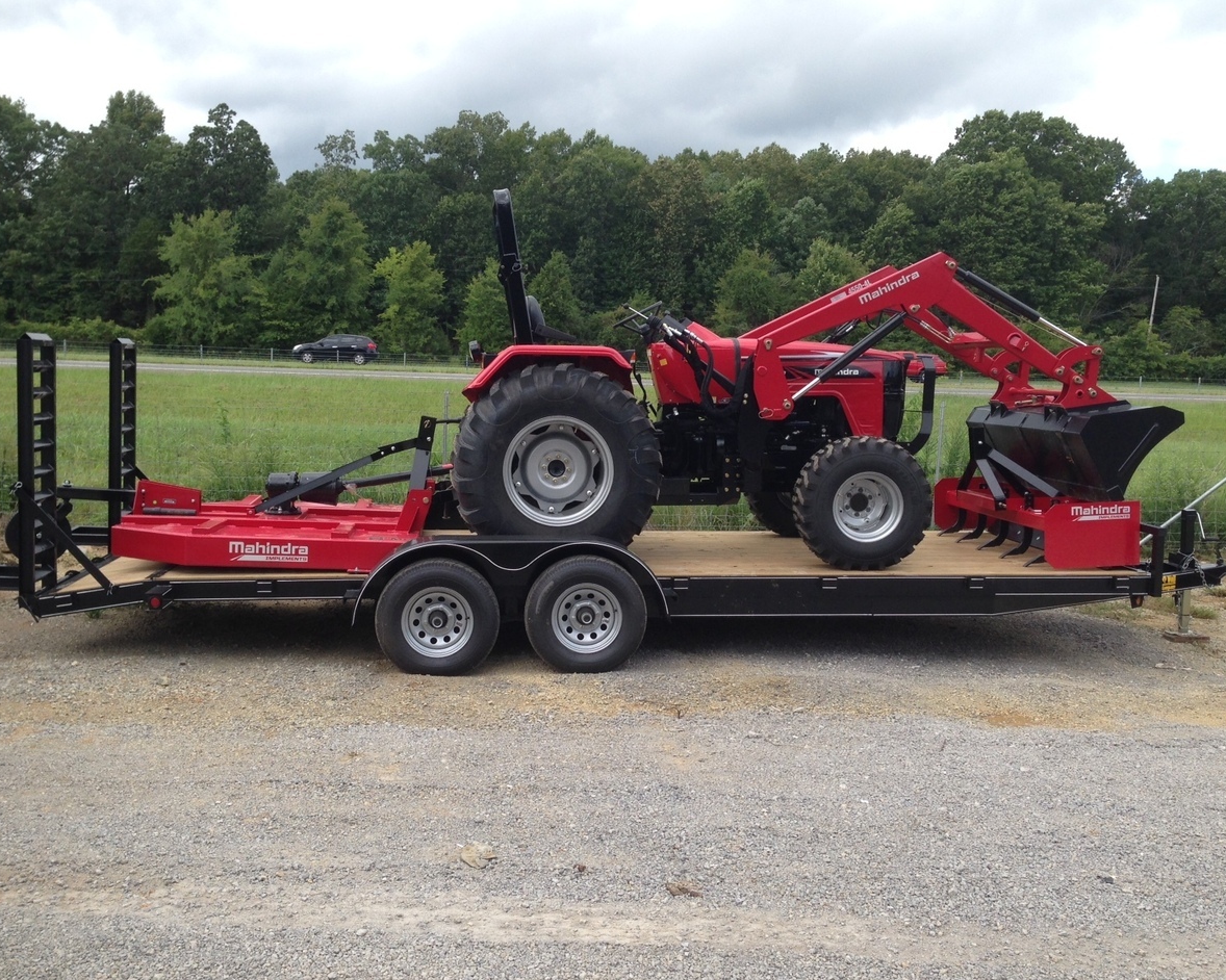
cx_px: 590
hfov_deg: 51.5
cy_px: 483
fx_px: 1270
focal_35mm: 35
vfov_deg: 42.2
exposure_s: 1/713
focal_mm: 4.12
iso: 50
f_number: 2.4
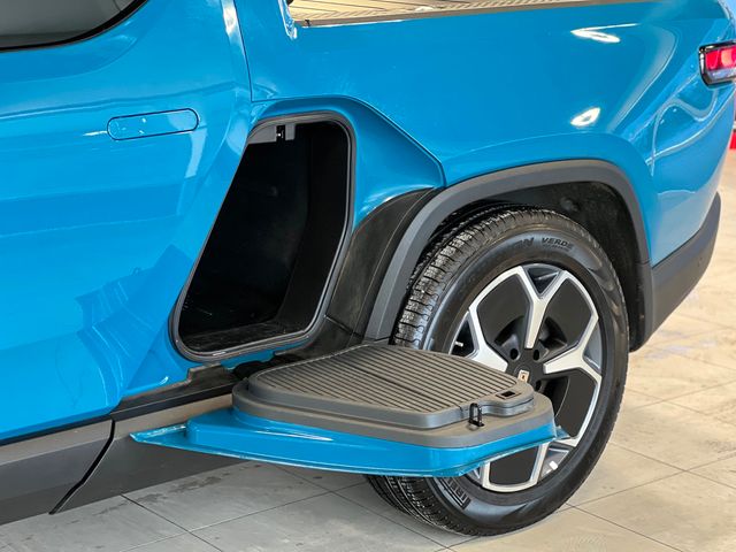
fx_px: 1637
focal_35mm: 77
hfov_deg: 25.3
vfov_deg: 19.1
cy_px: 276
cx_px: 368
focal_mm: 9
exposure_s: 1/40
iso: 320
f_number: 2.8
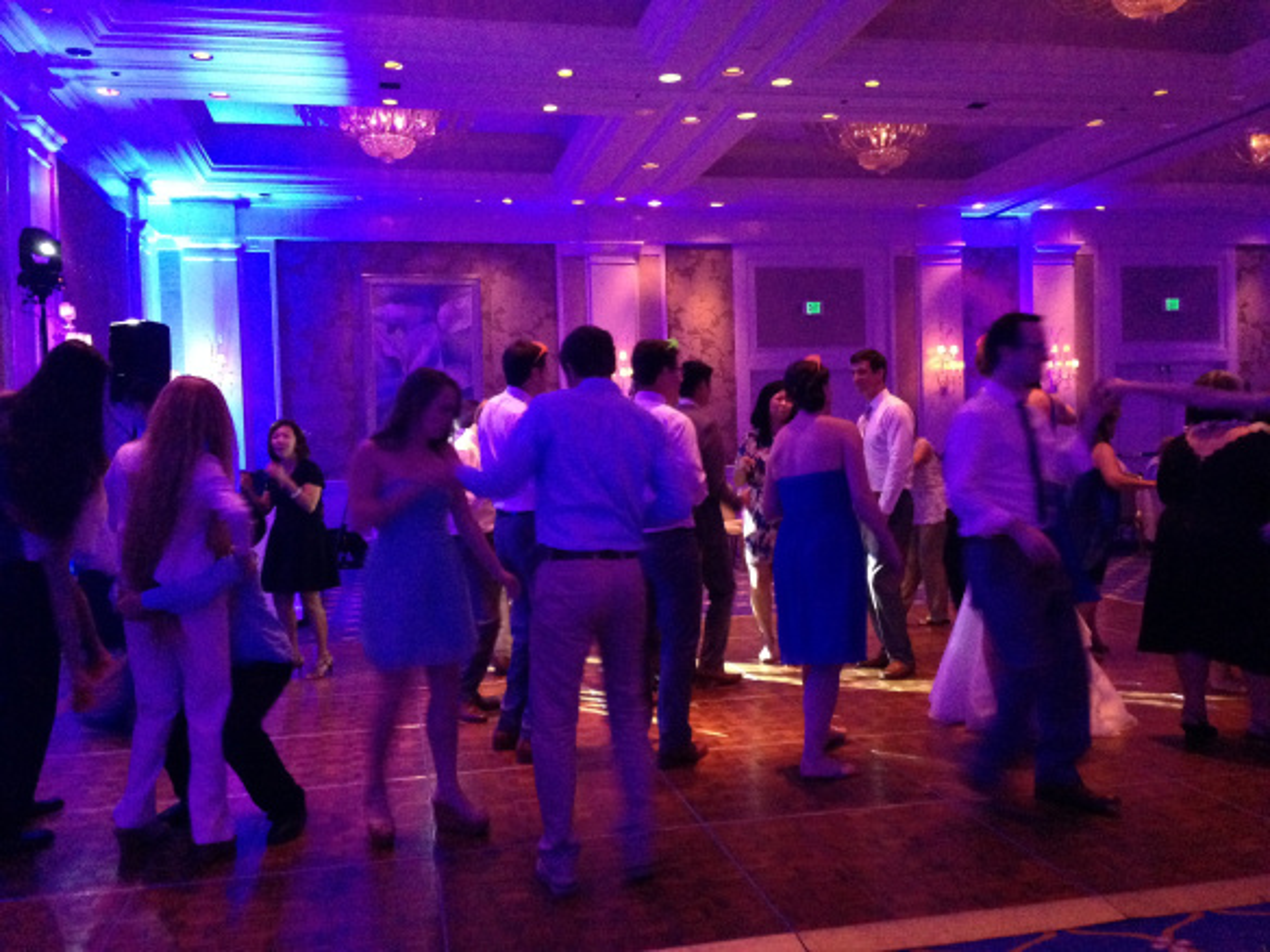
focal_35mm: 33
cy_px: 476
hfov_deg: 55.4
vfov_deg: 42.9
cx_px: 635
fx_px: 1211
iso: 800
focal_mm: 4.12
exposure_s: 1/15
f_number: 2.4
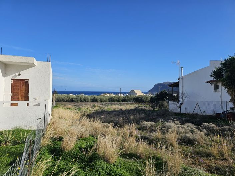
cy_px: 88
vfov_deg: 58.8
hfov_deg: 74.0
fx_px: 156
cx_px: 118
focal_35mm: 23
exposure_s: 1/1445
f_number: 1.7
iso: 16
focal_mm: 6.3
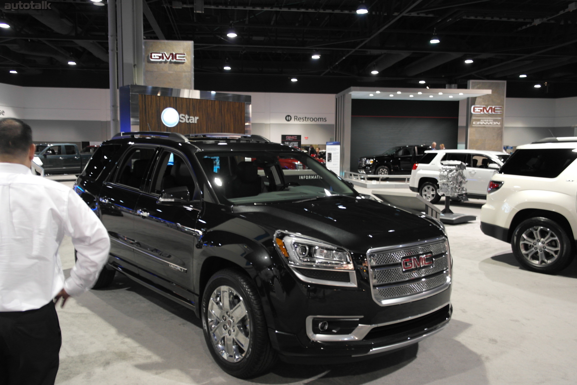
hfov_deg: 61.9
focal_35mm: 30
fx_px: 481
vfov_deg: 43.6
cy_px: 192
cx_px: 288
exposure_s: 1/20
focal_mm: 20
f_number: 3.5
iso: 400
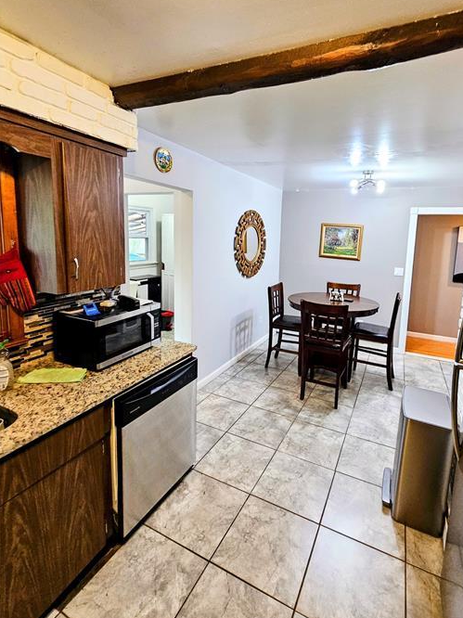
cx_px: 264
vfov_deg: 97.8
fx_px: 268
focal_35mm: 15
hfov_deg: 81.2
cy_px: 276
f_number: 2.2
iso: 320
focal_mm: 2.2
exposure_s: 1/60
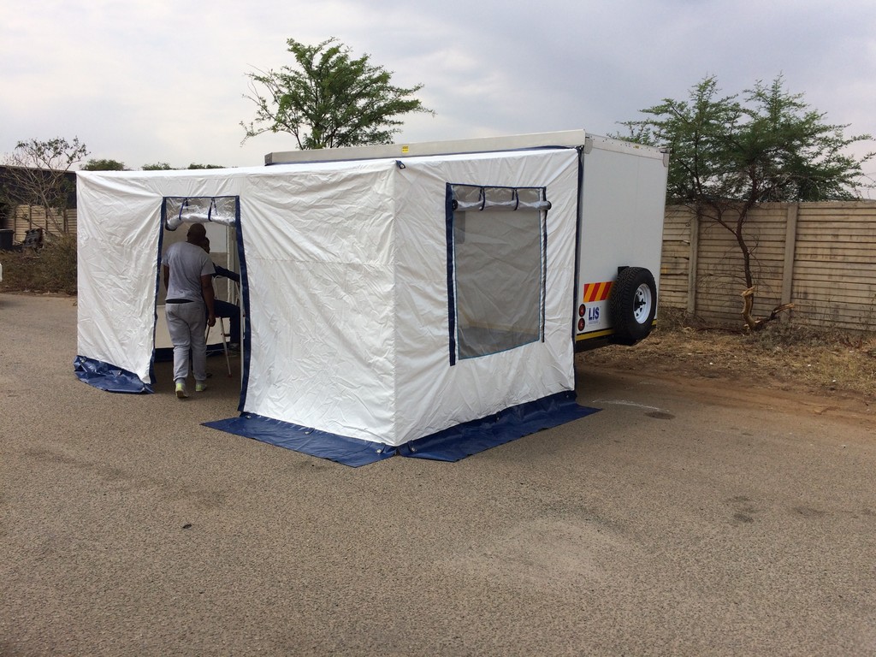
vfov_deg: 48.2
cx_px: 438
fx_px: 734
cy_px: 328
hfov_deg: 61.7
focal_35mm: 29
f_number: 2.2
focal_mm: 4.15
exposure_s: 1/2740
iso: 32
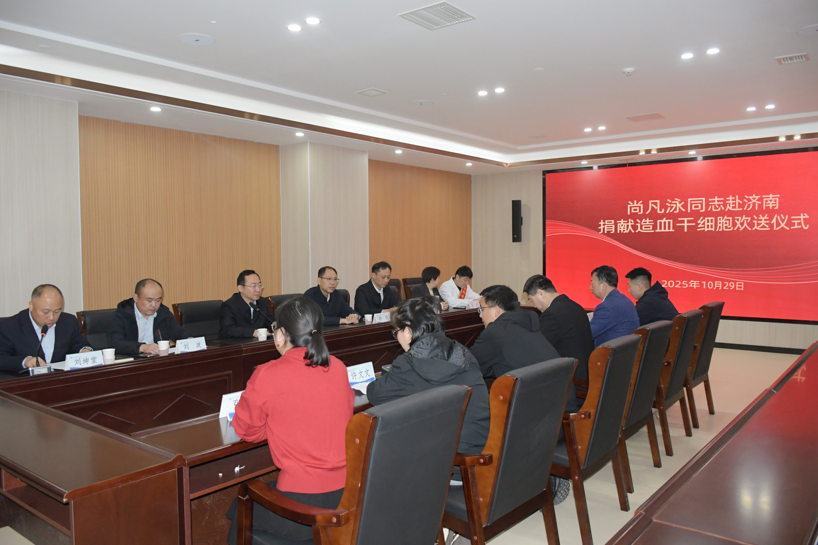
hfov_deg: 67.4
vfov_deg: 47.9
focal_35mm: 27
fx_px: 613
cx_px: 409
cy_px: 272
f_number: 3.5
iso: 2500
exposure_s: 1/250
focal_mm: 18
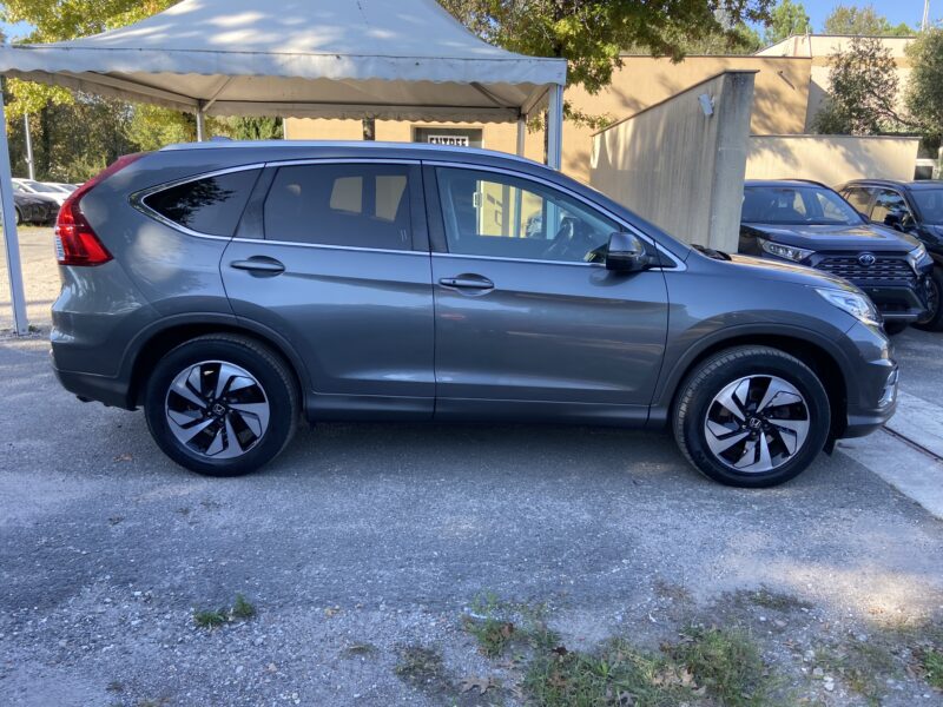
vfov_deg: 53.1
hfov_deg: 67.3
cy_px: 354
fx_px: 708
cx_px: 472
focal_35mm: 26
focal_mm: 4.25
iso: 32
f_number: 1.8
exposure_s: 1/428
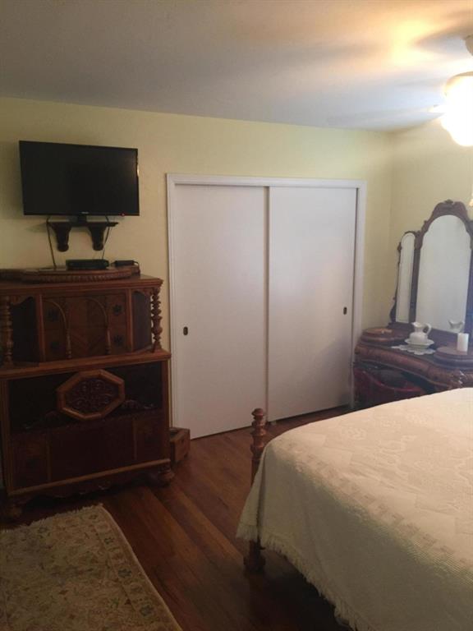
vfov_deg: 61.7
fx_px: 528
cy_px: 316
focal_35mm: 29
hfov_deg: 48.2
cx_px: 236
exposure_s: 1/20
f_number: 2.2
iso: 250
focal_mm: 4.15
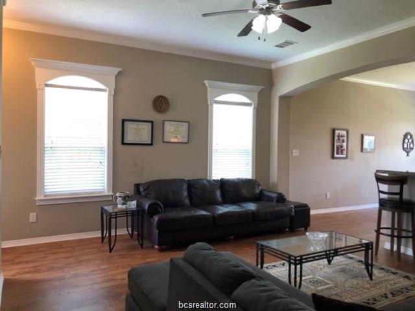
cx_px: 208
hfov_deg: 63.4
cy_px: 156
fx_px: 336
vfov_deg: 49.7
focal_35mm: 28
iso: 40
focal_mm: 4
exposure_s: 1/30
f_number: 1.8
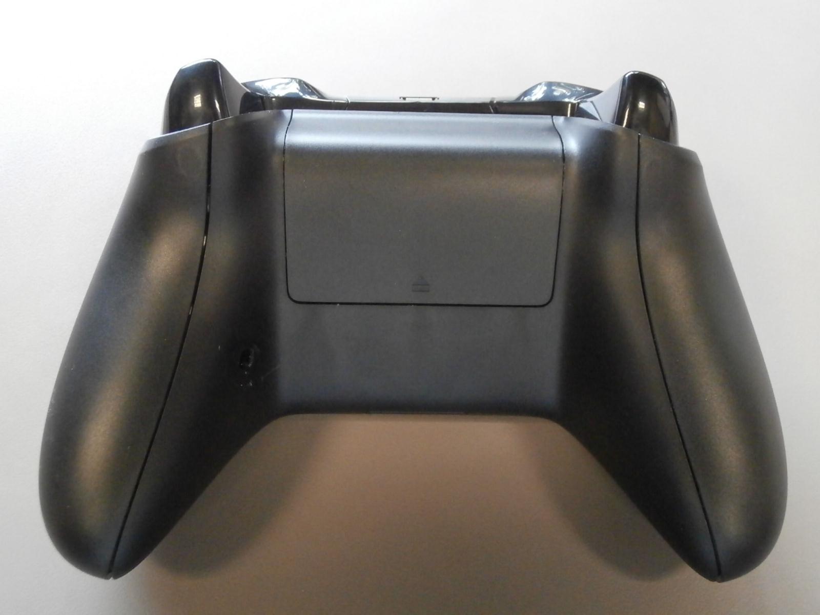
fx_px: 900
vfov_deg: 37.7
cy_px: 308
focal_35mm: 38
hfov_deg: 49.0
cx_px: 410
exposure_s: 1/25
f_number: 3.9
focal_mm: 6.67
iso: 800
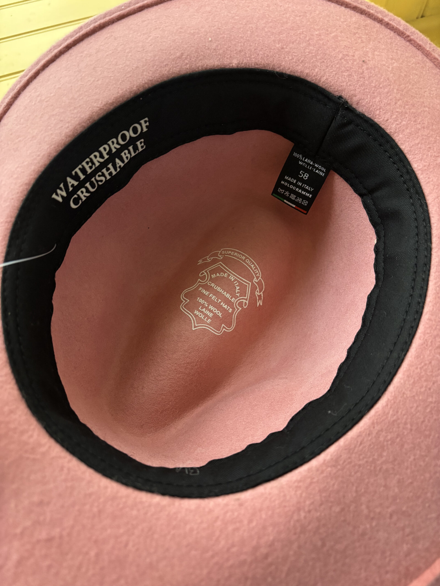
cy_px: 293
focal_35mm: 26
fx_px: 441
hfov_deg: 53.1
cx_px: 220
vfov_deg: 67.3
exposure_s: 1/52
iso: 500
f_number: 1.6
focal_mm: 5.96
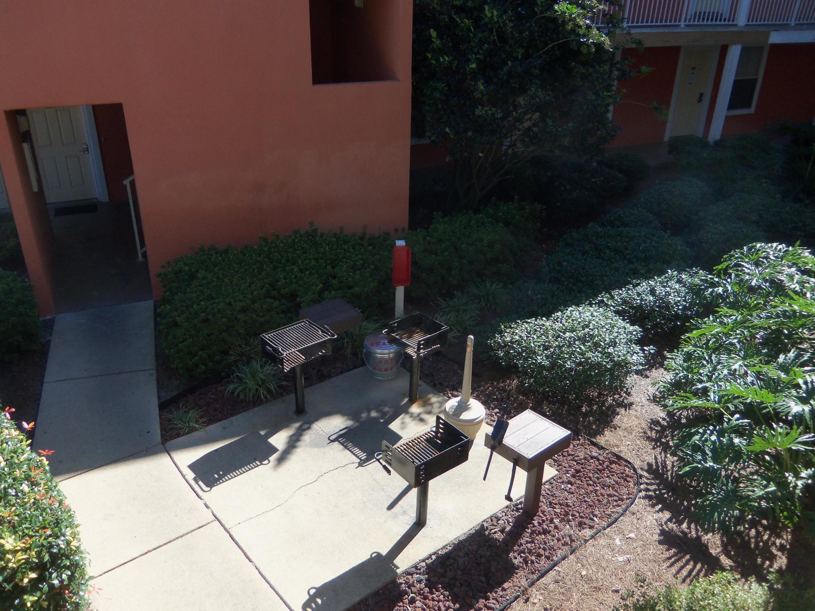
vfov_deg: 49.7
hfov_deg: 63.4
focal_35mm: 28
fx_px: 659
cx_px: 408
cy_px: 306
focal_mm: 5.1
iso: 64
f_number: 3.9
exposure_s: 1/200
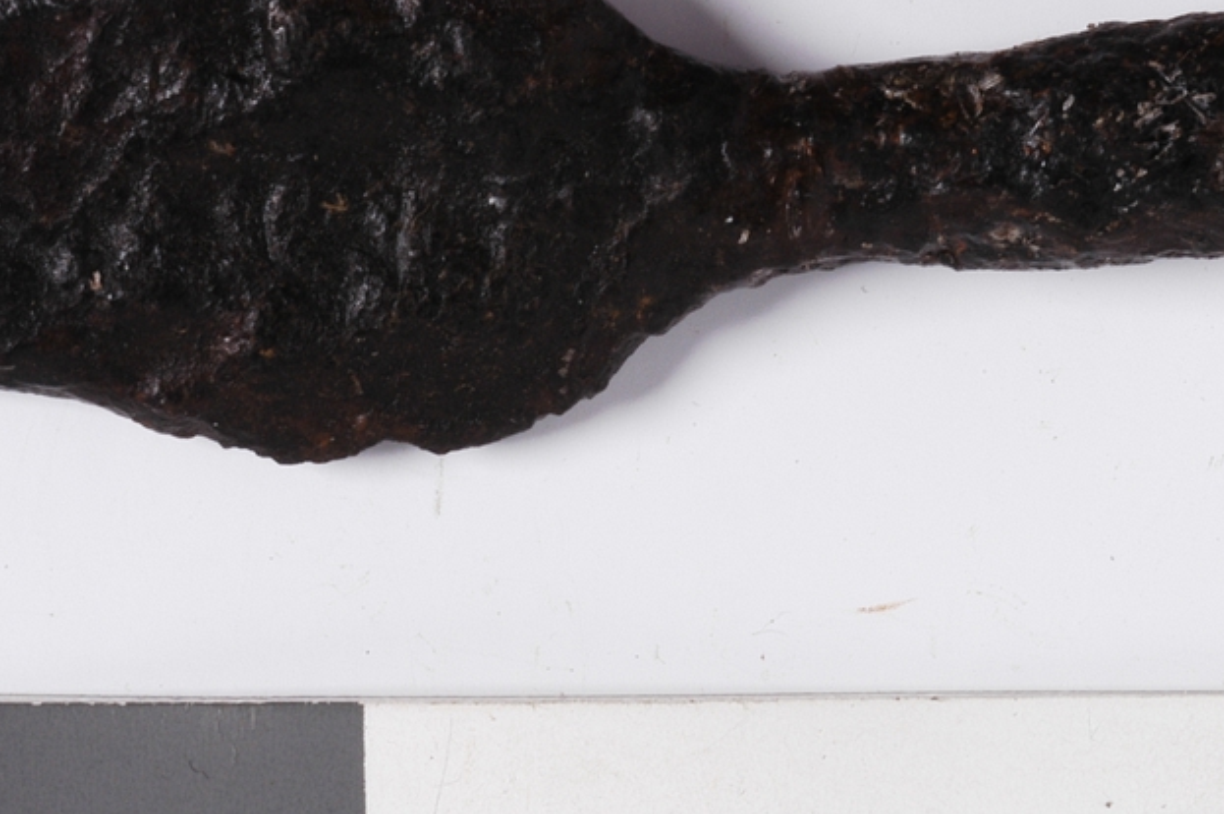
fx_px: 5399
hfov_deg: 12.9
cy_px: 206
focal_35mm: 159
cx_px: 389
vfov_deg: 8.6
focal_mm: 55
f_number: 32
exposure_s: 1/100
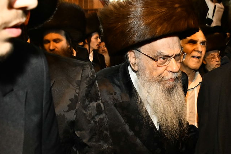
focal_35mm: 61
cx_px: 157
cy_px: 84
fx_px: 391
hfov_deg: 32.6
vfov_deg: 22.2
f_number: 5.6
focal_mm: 28
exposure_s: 1/100
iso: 4000
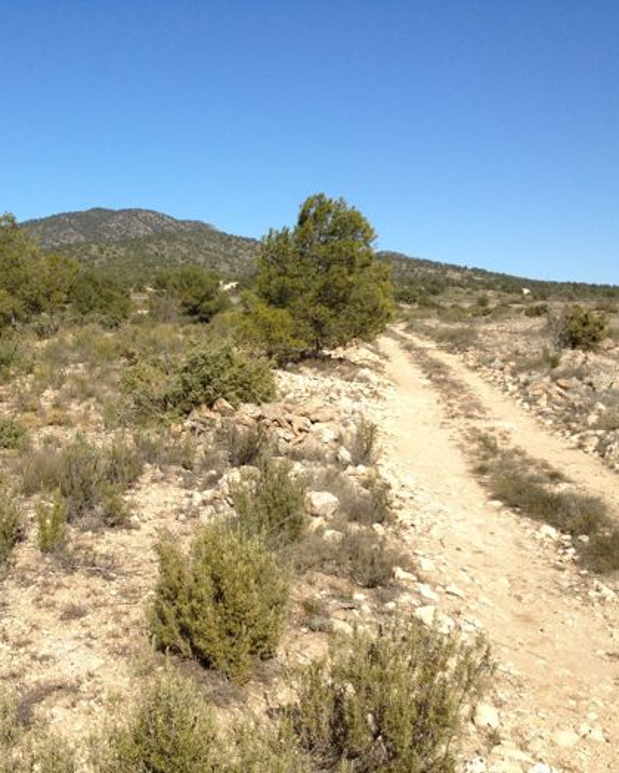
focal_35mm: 46
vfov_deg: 40.3
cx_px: 129
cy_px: 389
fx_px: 1052
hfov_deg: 32.0
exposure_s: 1/1905
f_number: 2.4
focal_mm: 4.28
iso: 64
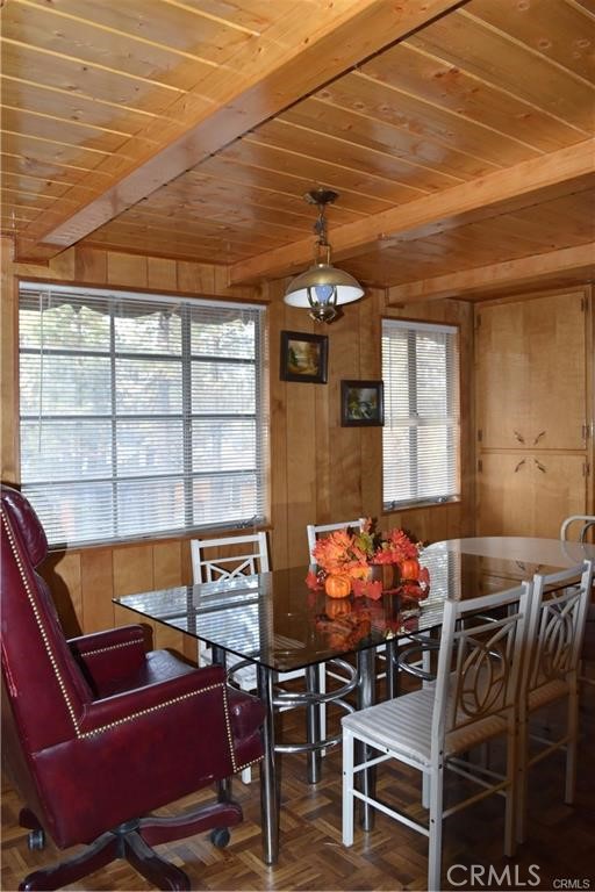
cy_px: 446
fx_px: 669
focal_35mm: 27
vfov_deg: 67.4
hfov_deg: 47.9
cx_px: 298
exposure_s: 1/80
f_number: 4.5
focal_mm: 18
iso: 800
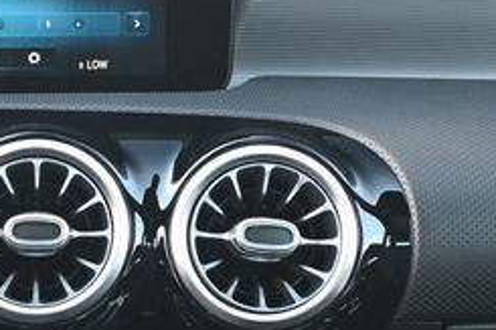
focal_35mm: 141
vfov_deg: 9.7
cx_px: 2
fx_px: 1941
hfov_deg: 14.3
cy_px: 225
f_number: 5.3
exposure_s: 1/125
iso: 1100
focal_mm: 36
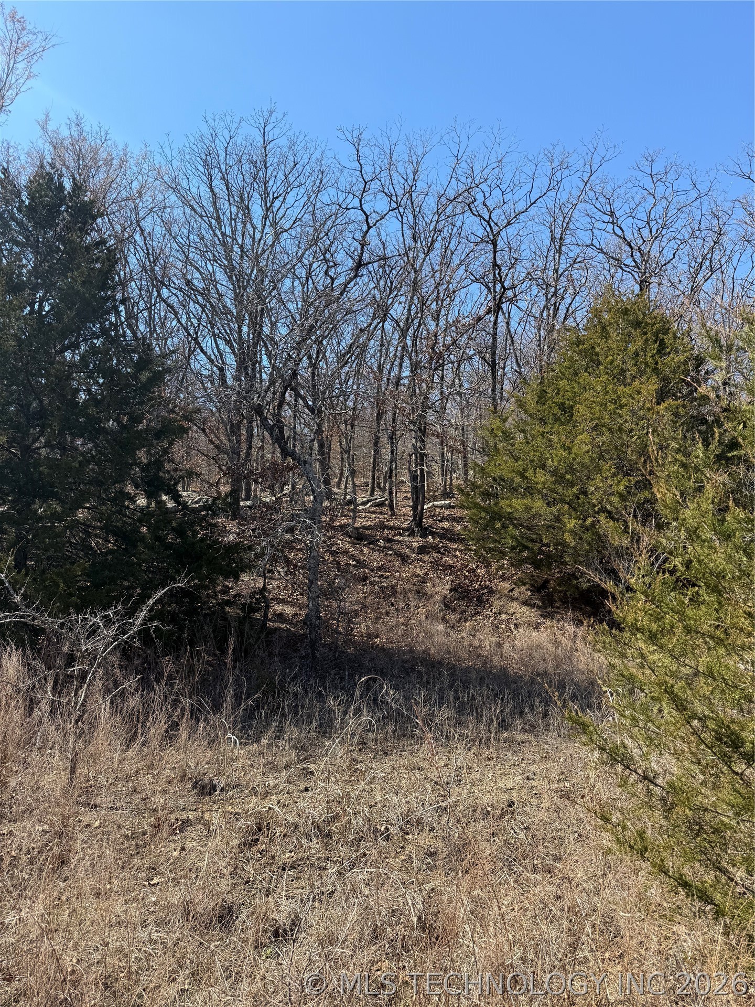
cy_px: 504
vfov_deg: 71.6
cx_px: 378
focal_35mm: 24
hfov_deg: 56.8
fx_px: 698
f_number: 1.78
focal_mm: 6.76
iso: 80
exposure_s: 1/1727
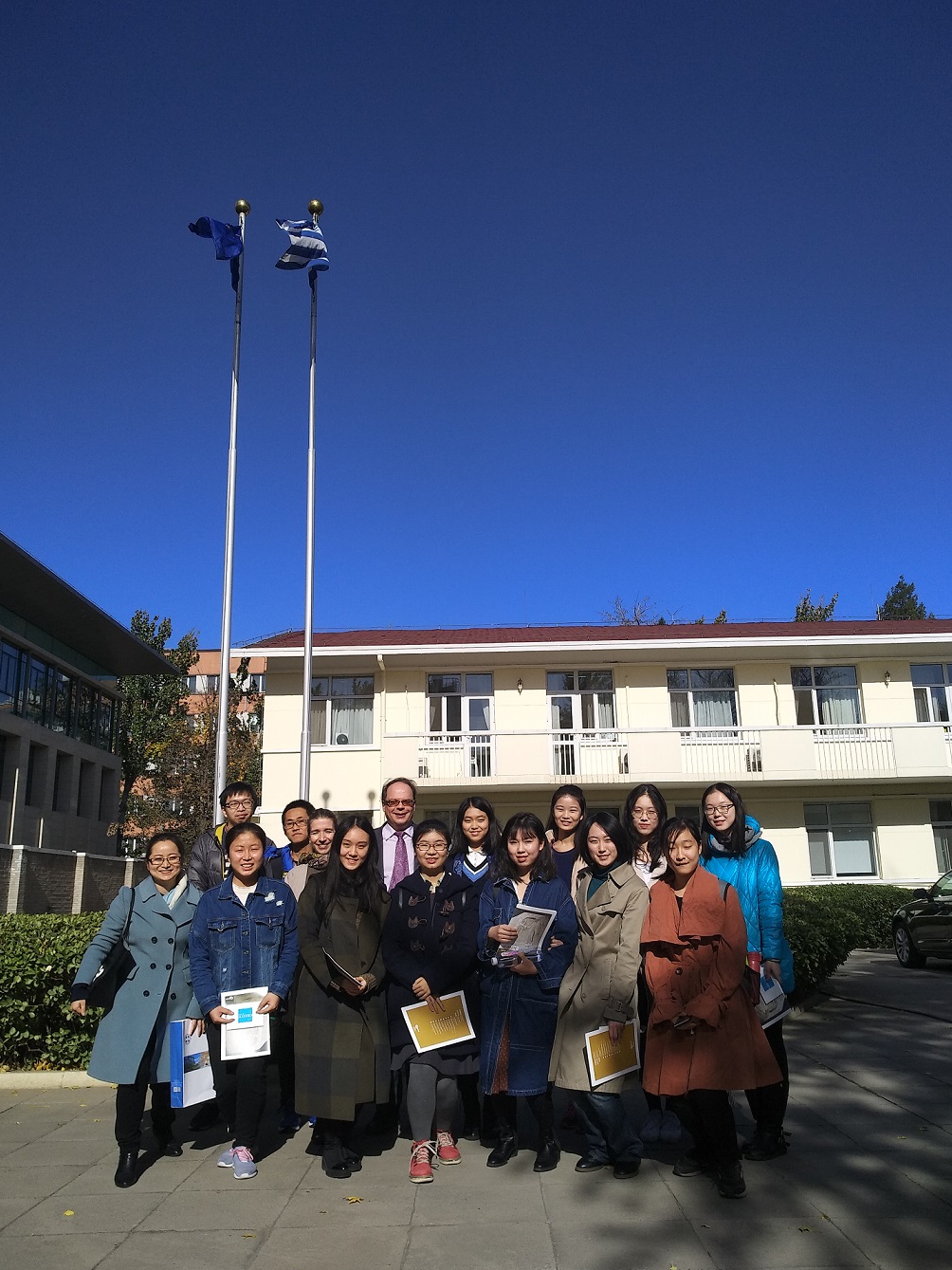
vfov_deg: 73.9
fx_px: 844
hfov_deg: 58.9
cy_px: 634
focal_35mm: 23
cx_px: 482
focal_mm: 3.81
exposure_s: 1/1963
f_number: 2.2
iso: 100
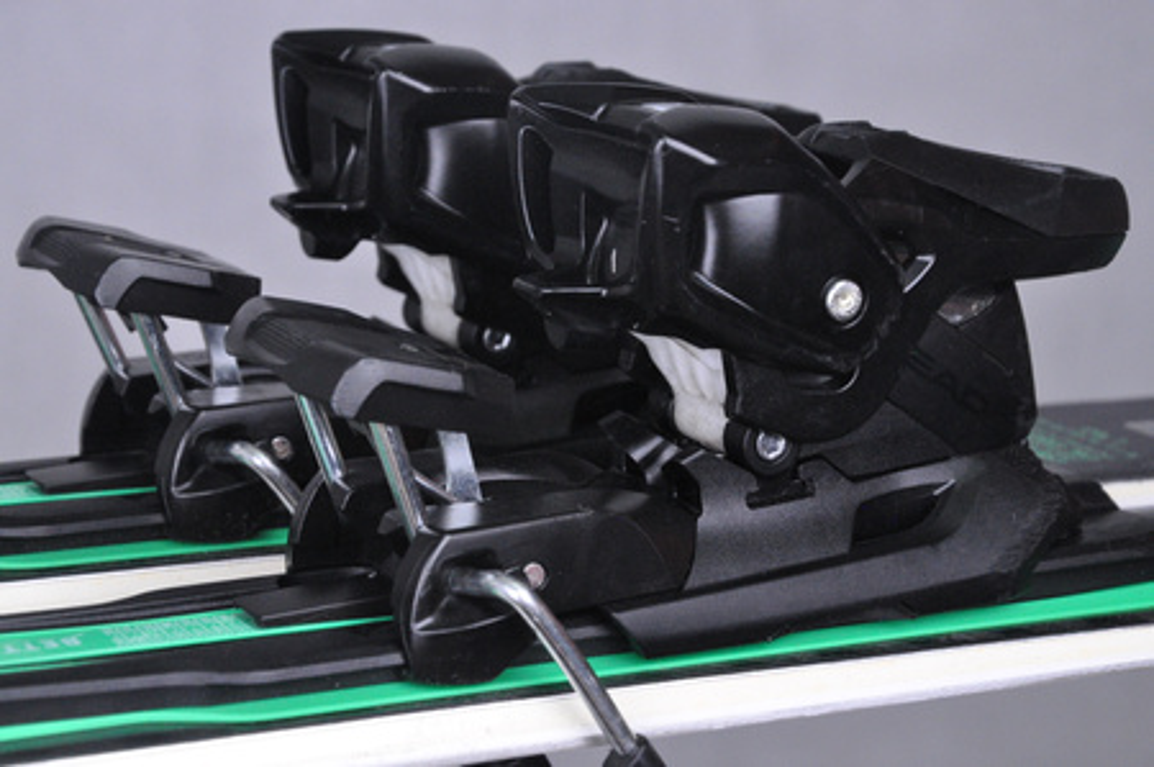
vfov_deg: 13.0
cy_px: 384
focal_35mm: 105
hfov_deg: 19.5
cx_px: 577
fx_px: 3362
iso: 3200
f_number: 8
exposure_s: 1/125
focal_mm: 70
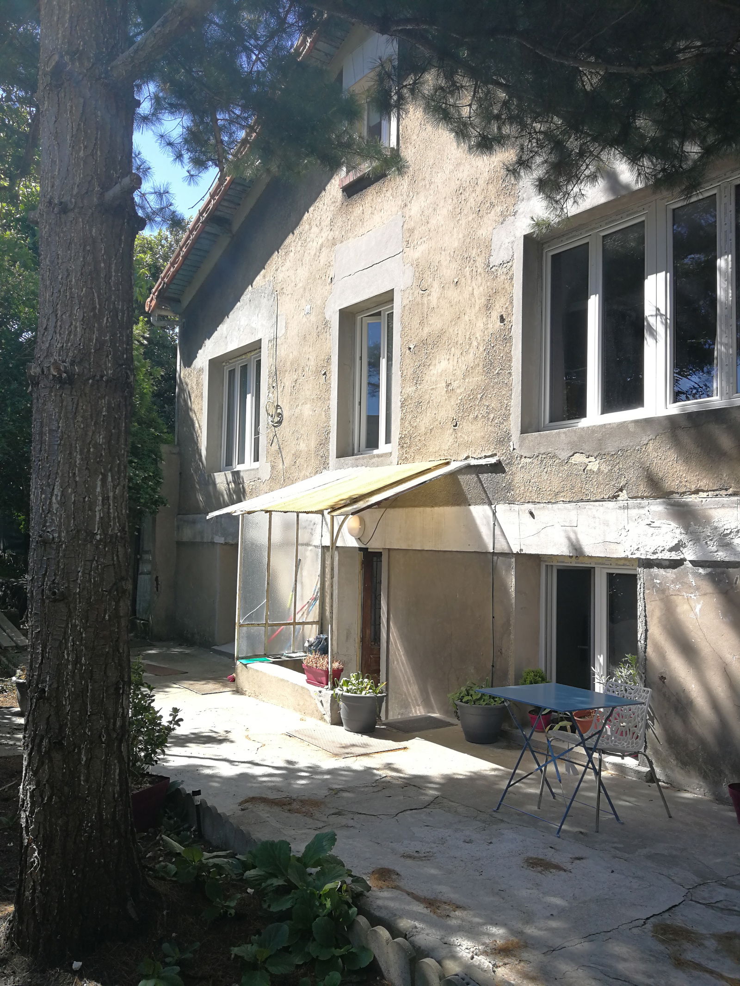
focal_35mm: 27
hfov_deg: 51.4
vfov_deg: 65.3
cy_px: 493
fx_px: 770
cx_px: 370
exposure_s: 1/380
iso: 50
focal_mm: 3.95
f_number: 2.2
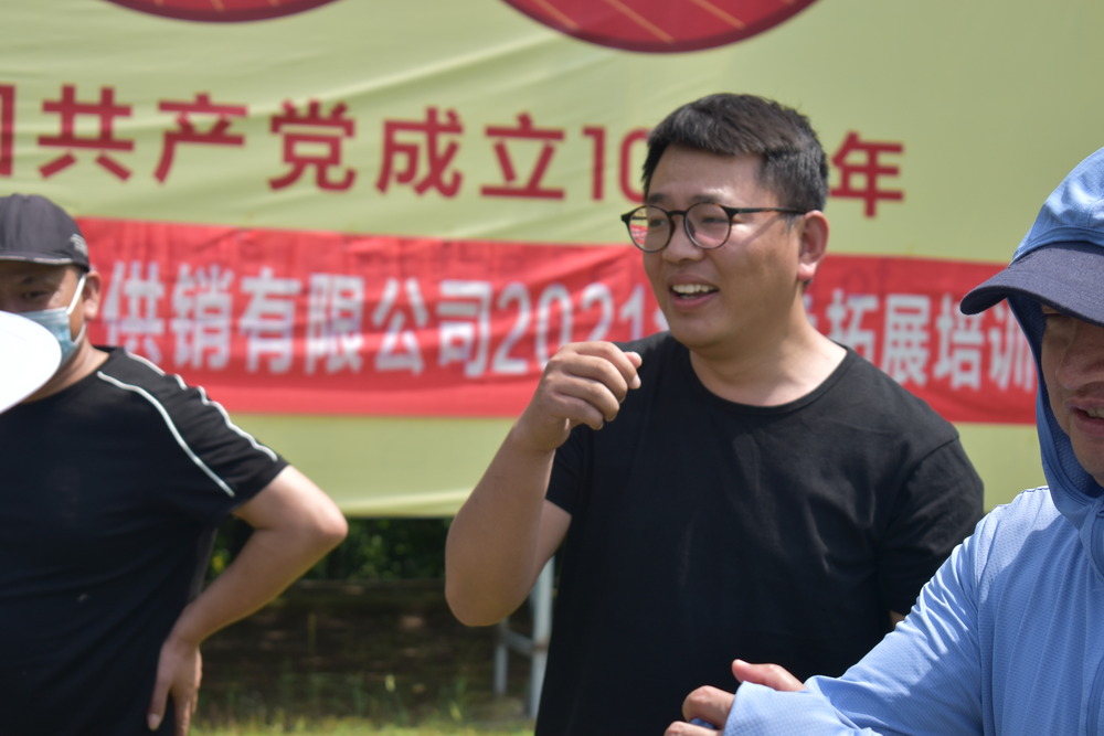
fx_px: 2392
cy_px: 368
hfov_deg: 26.0
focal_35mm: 78
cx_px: 552
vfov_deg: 17.5
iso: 140
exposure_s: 1/500
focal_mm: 52
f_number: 5.6
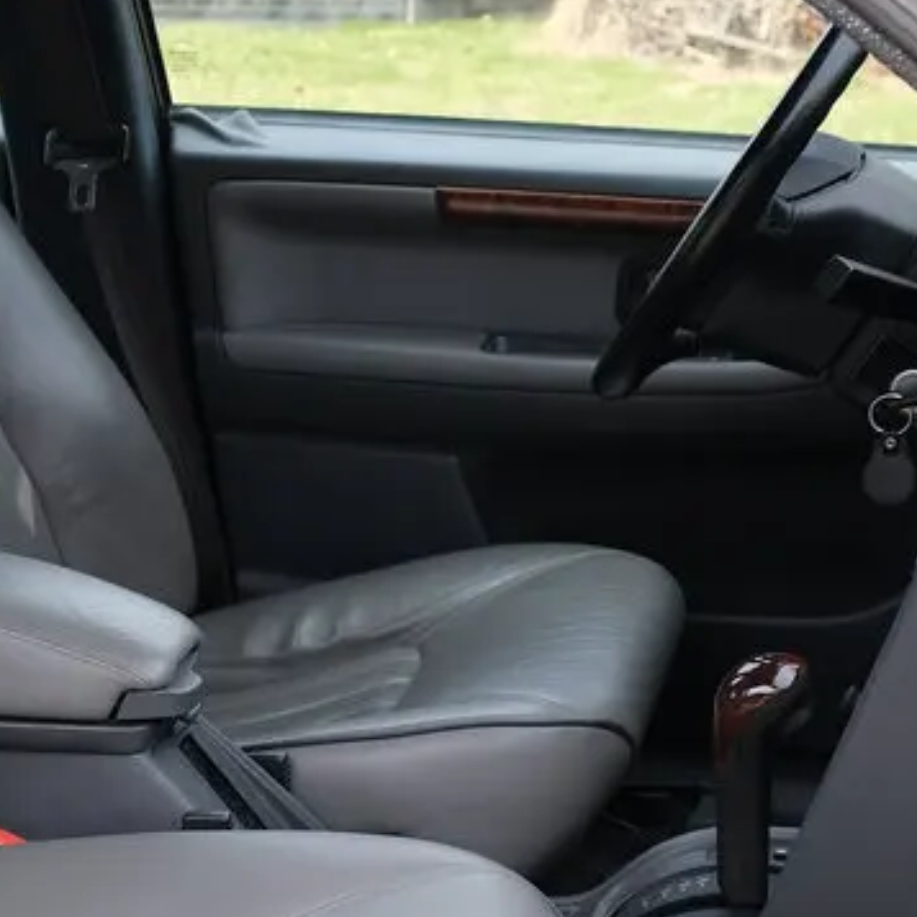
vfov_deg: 19.5
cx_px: 104
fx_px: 2667
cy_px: 546
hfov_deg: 19.2
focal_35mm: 89
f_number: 5
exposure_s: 1/160
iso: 320
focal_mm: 22.3
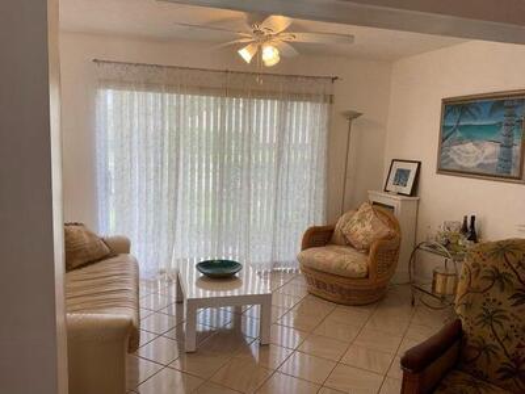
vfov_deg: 48.2
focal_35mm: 29
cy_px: 197
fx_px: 440
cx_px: 262
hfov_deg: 61.7
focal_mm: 3
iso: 20
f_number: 1.8
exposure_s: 1/120
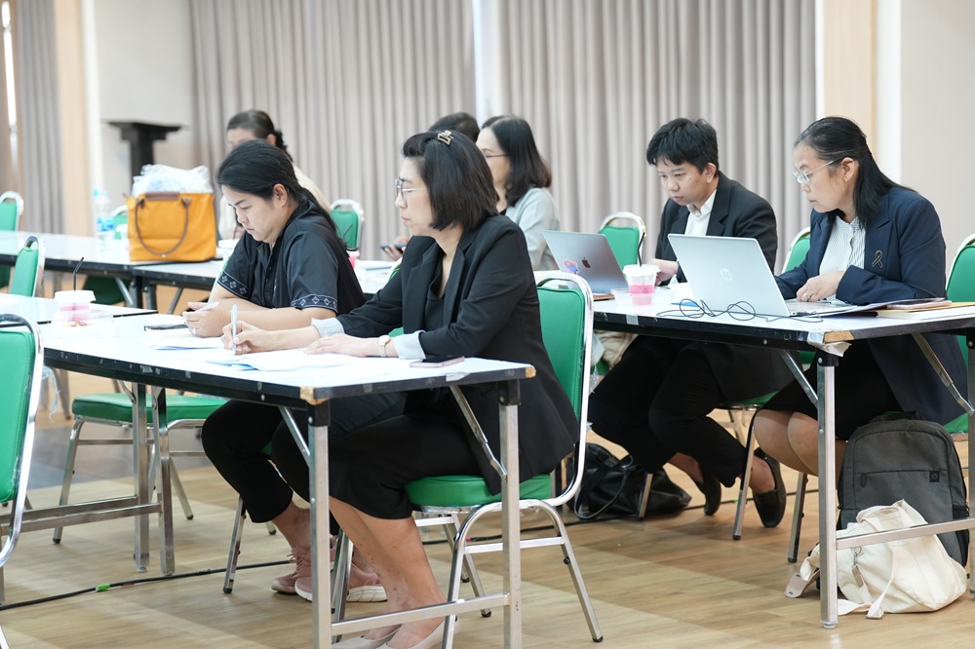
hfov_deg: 21.7
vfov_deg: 14.5
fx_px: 2545
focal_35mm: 94
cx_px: 488
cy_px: 324
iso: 1600
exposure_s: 1/125
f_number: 2.8
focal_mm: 94
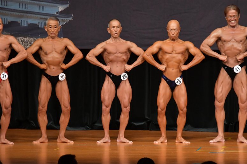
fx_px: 1954
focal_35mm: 285
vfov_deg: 4.8
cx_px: 124
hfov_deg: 7.2
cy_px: 82
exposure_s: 1/400
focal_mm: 190
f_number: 5.6
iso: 5000
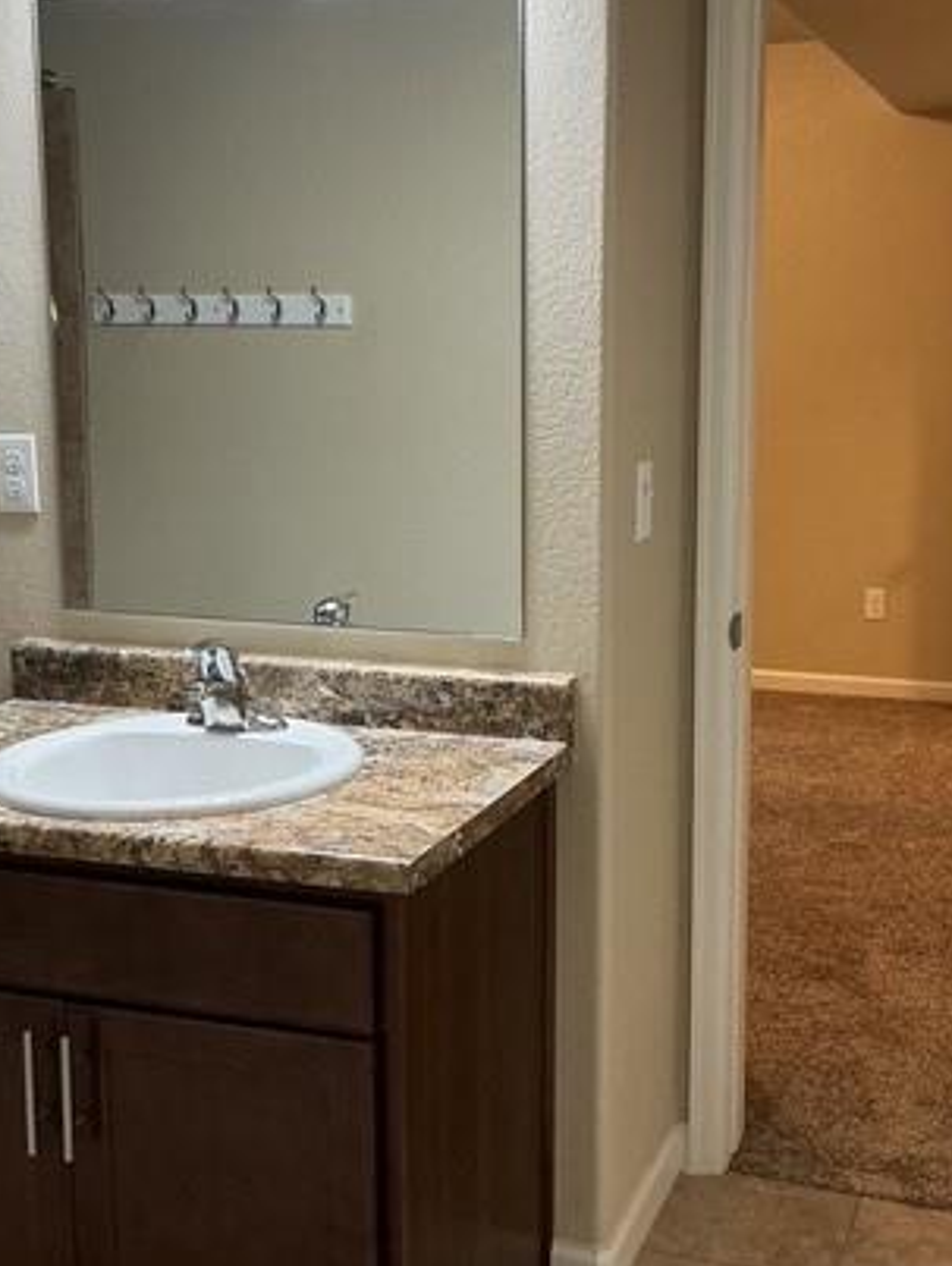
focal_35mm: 46
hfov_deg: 31.5
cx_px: 553
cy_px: 597
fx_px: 1684
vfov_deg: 41.2
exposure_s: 1/60
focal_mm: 3
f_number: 1.8
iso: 100
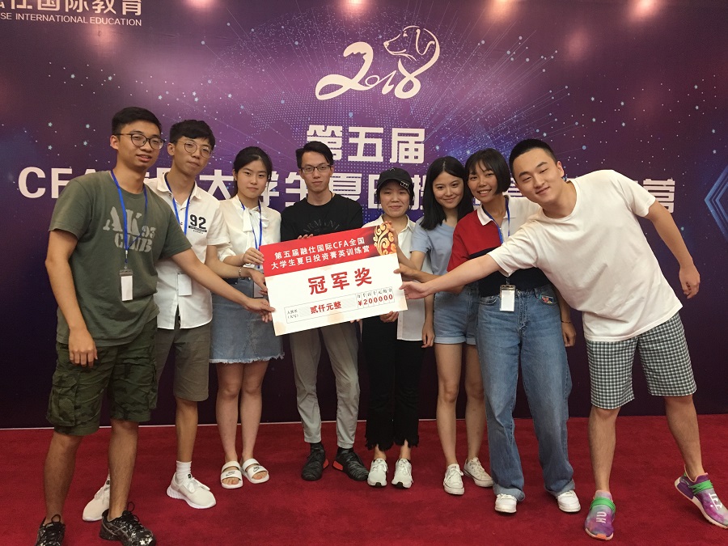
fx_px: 610
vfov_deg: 48.2
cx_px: 364
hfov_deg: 61.7
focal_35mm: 29
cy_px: 273
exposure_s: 1/33
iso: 160
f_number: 2.2
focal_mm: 4.15
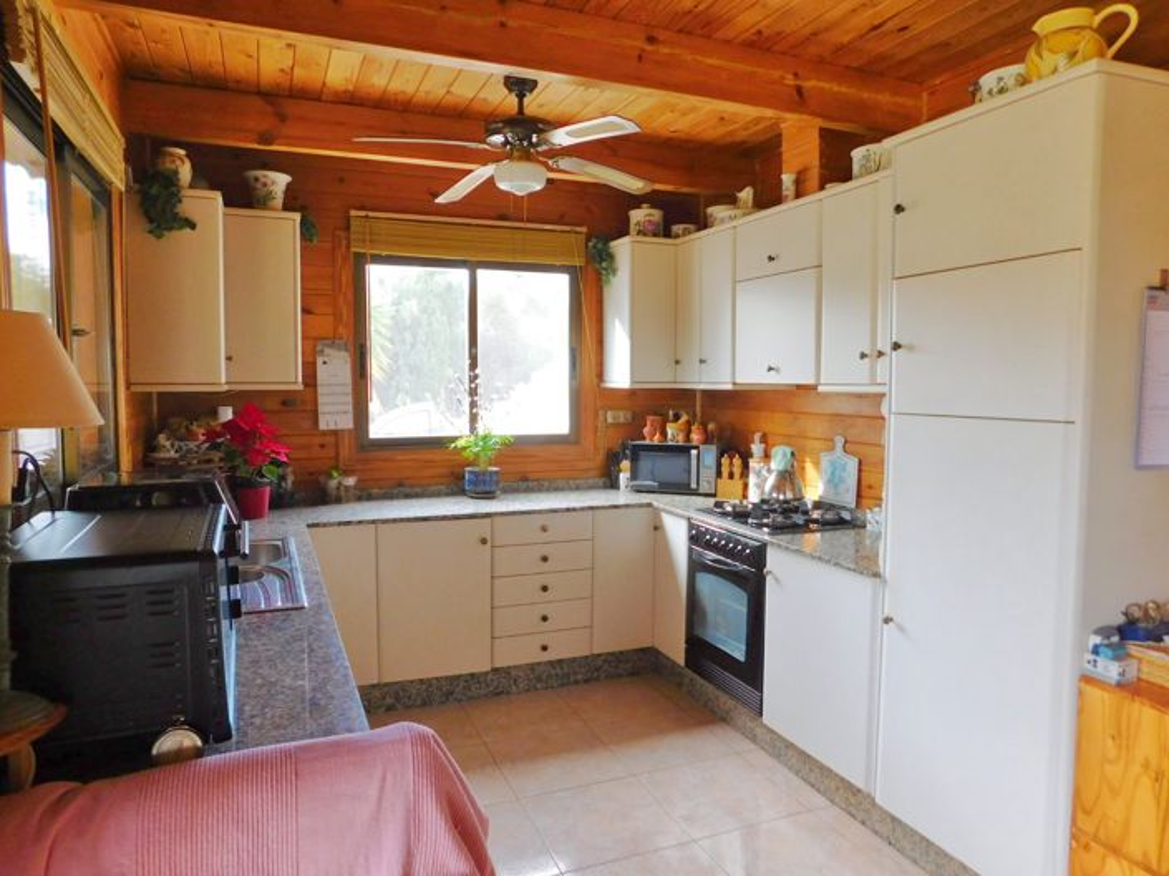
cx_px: 584
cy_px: 438
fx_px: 776
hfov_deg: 74.0
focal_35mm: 23
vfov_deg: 58.8
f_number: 3
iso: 125
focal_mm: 4
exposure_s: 1/30
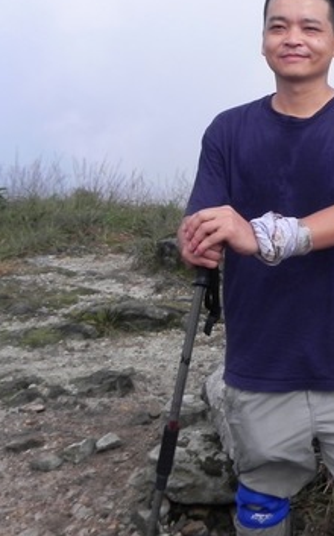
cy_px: 159
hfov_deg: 19.0
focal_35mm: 61
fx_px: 890
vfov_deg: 33.1
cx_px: 481
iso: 160
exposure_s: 1/348
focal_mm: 5.2
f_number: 6.3
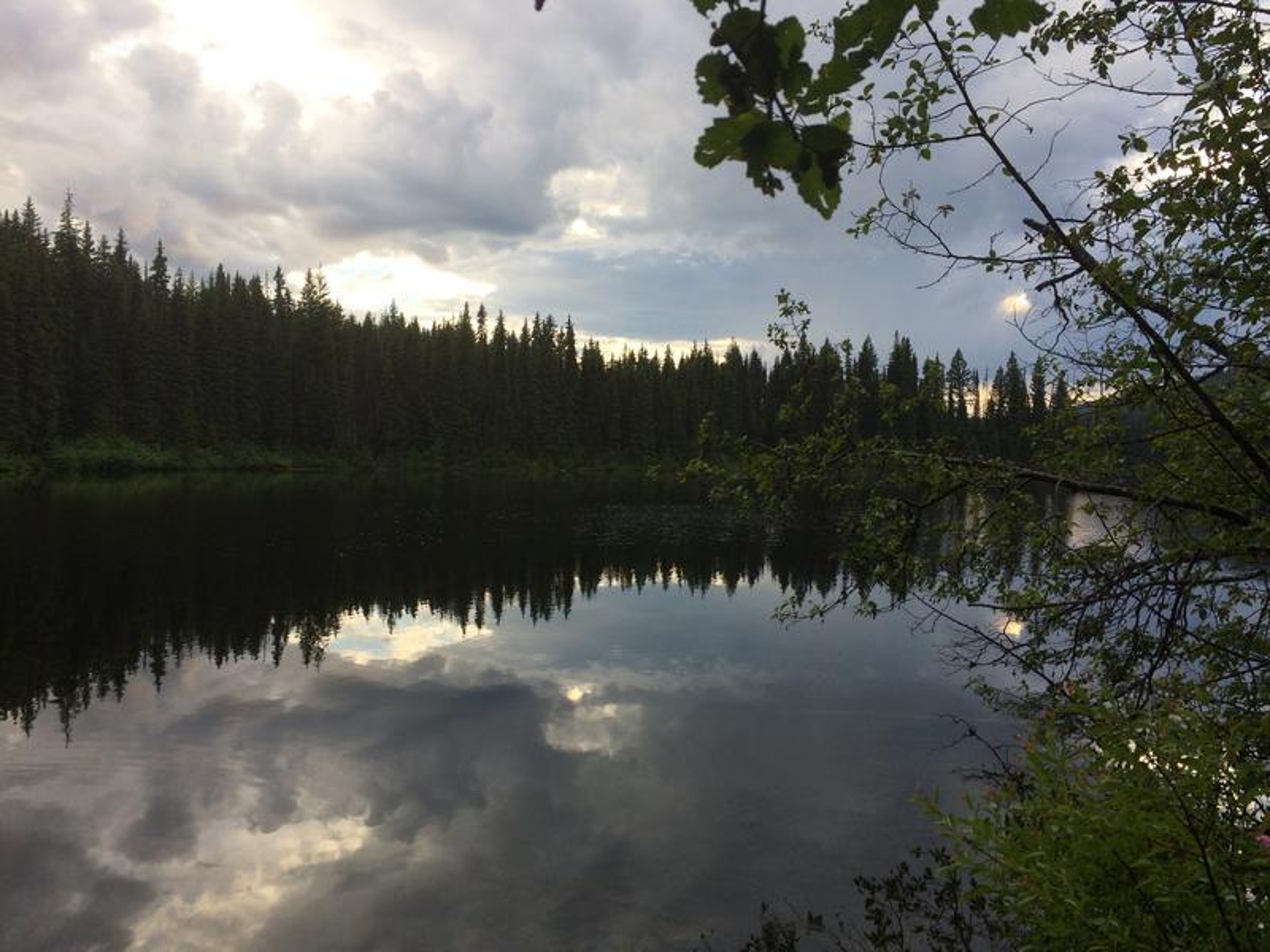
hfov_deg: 61.7
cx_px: 635
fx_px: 1064
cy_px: 476
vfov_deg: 48.2
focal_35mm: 29
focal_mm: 4.15
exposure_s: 1/427
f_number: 2.2
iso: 32
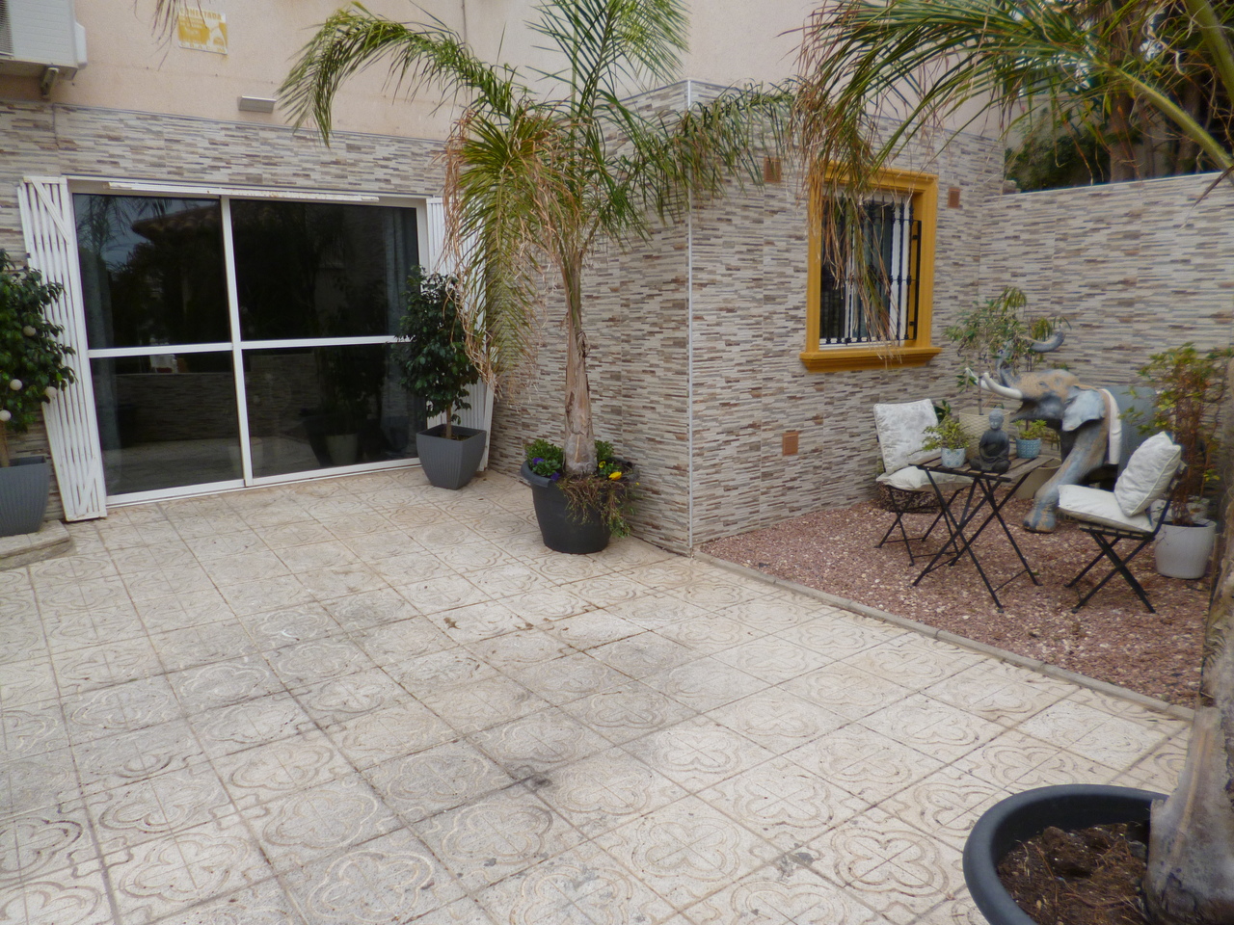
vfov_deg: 56.8
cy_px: 462
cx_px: 617
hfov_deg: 71.6
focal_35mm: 24
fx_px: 856
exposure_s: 1/400
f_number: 2.5
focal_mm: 4.3
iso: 100
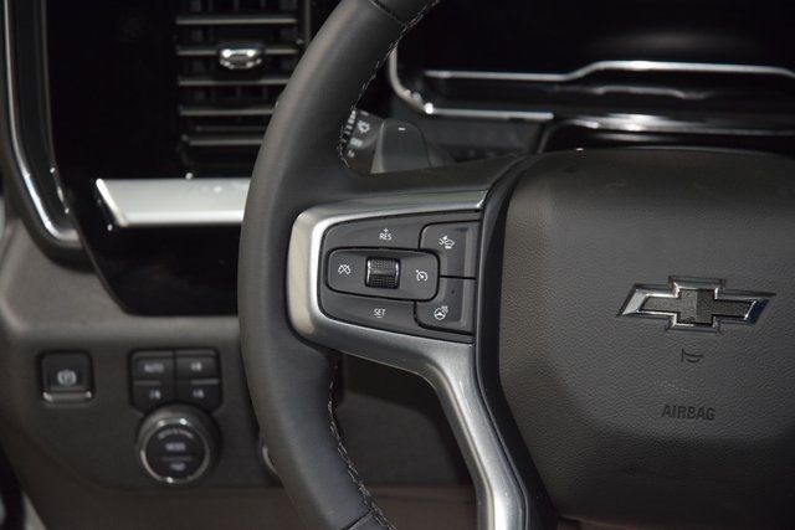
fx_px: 2319
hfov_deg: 19.5
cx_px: 398
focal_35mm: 105
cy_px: 265
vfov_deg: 13.0
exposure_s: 1/60
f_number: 4.5
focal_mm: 70
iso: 2500
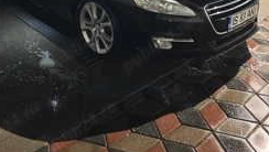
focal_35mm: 41
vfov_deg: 26.5
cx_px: 119
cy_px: -21
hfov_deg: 49.2
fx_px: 293
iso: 1250
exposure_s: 1/25
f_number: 1.6
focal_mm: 6.06
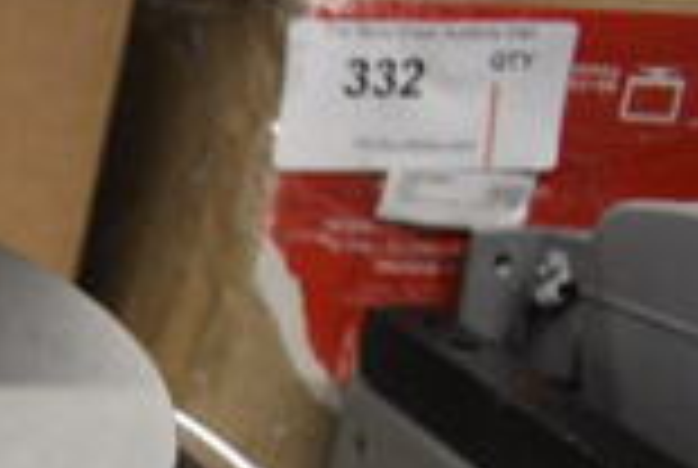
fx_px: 2059
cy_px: 675
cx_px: -653
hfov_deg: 15.7
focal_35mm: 106
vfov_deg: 12.4
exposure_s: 1/125
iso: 2000
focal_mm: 18
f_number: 3.5
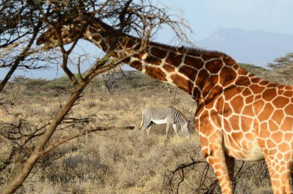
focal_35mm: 235
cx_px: 158
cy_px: 103
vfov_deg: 5.8
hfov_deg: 8.8
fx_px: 1907
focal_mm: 130
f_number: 5.6
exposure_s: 1/500
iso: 200
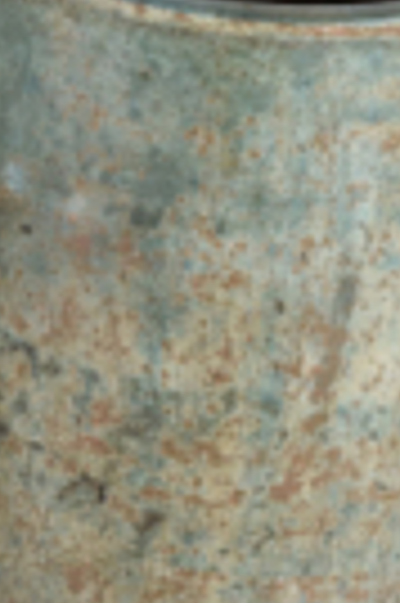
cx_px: -418
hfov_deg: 4.2
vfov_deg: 6.4
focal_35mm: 323
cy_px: 416
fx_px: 5403
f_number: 10
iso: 800
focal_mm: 45
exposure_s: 1/125
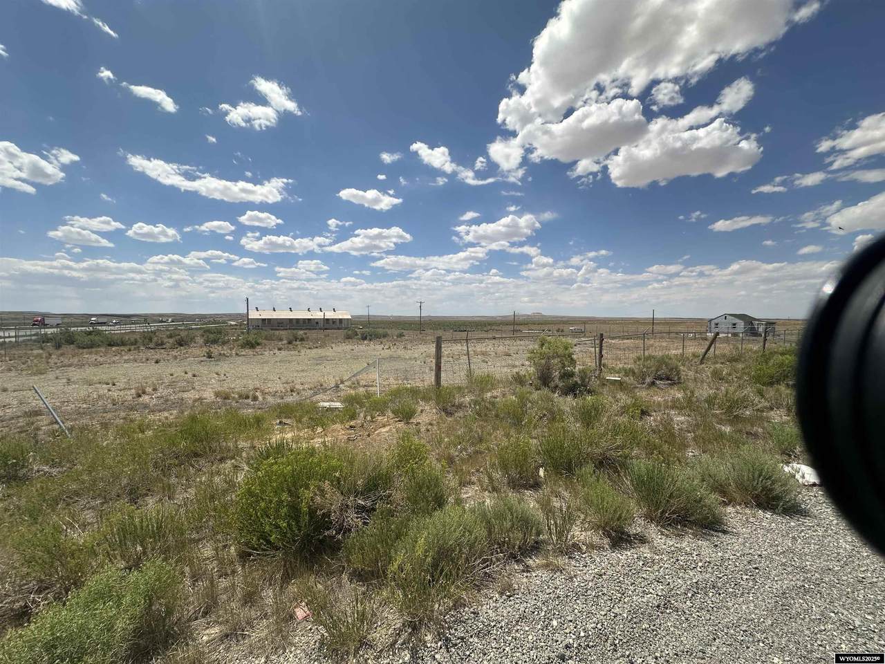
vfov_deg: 85.7
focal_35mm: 14
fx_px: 358
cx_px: 442
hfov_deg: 102.1
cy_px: 332
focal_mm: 2.22
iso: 50
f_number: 2.2
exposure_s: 1/4831
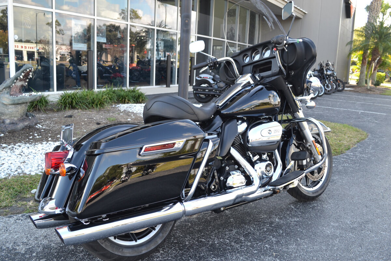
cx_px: 196
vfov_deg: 40.0
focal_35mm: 33
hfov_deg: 57.2
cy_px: 130
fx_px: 358
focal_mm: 22
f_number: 5.6
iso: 250
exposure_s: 1/125
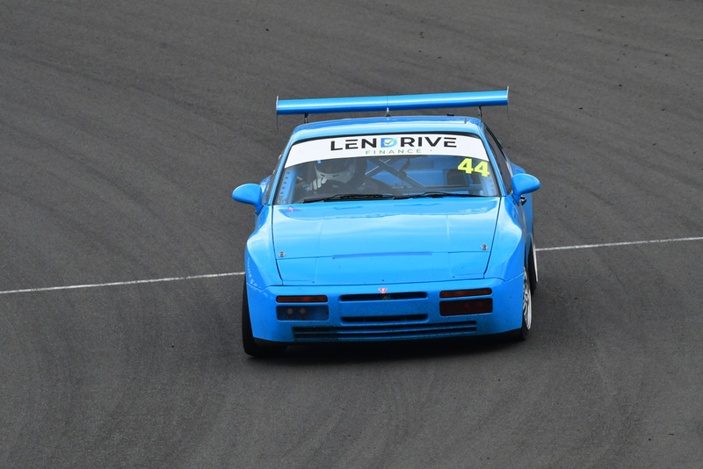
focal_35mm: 600
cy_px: 234
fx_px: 11720
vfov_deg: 2.3
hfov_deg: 3.4
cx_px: 352
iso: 1000
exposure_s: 1/640
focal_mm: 400
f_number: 11
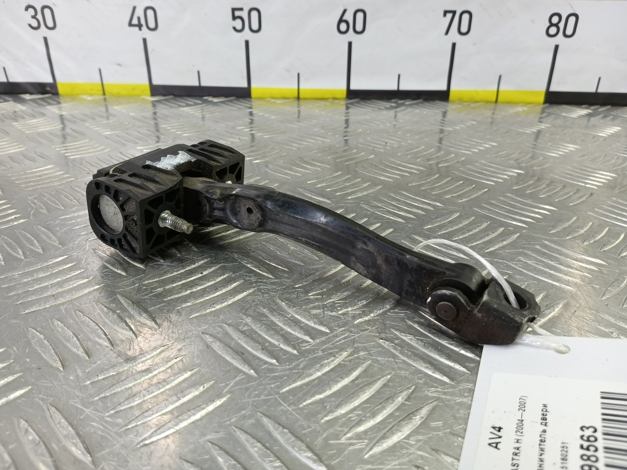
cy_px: 235
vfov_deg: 58.9
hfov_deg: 73.9
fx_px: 417
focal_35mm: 23
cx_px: 314
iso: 151
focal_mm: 4.11
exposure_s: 1/50
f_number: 1.6
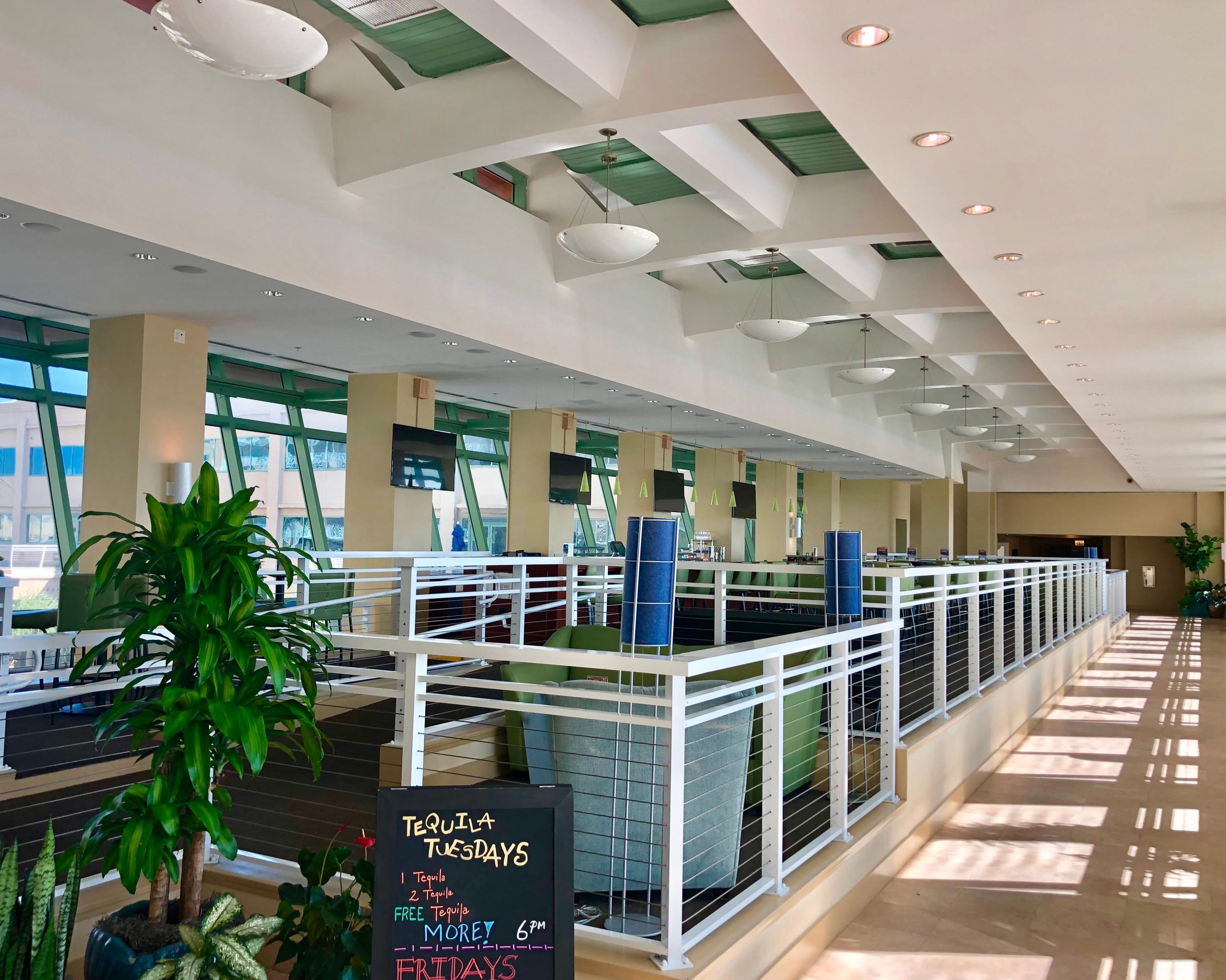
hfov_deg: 58.8
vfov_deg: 48.5
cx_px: 595
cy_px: 498
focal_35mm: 30
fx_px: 1088
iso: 20
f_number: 1.8
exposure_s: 1/145
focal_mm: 3.99
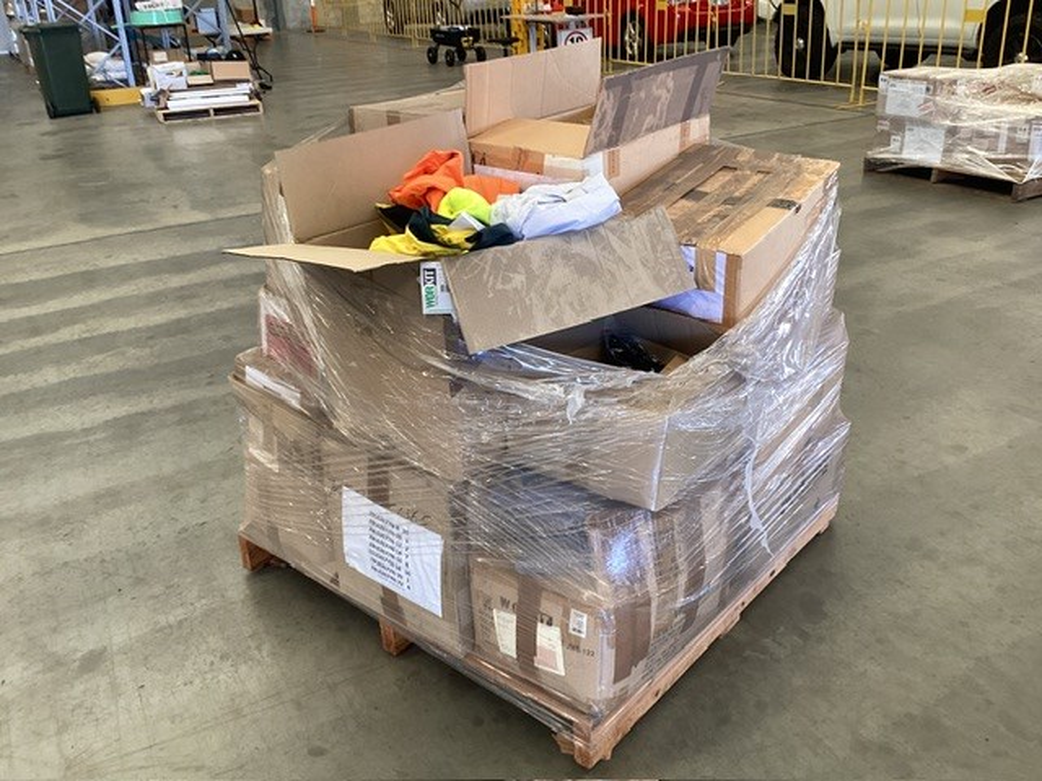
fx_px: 933
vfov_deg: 45.4
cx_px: 521
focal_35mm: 31
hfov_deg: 58.4
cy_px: 390
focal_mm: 3.3
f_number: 2.4
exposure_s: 1/60
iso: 80
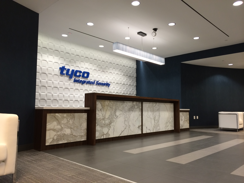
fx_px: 211
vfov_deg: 46.8
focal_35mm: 30
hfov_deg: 60.0
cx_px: 122
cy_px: 92
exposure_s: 1/30
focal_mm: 4.12
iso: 80
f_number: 2.2
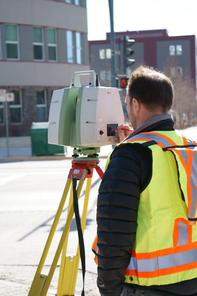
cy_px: 148
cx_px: 98
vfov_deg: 24.6
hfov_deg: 16.5
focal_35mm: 82
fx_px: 679
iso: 400
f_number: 4.5
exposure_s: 1/1250
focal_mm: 55
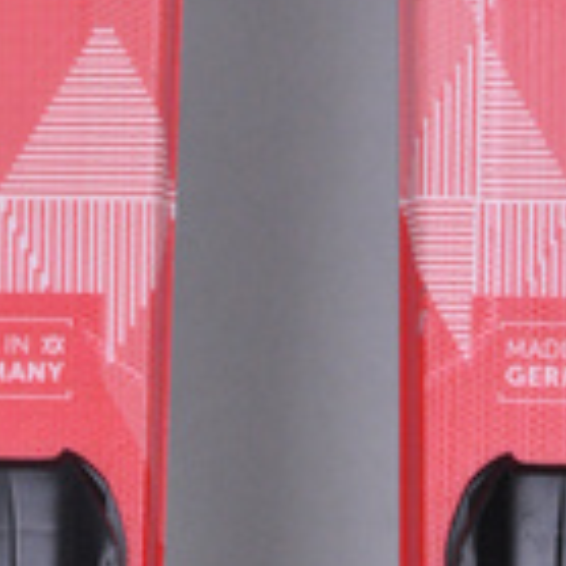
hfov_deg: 4.1
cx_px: 283
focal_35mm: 431
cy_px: 167
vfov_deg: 4.1
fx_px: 7980
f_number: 9.5
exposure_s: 1/125
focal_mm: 105
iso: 3200
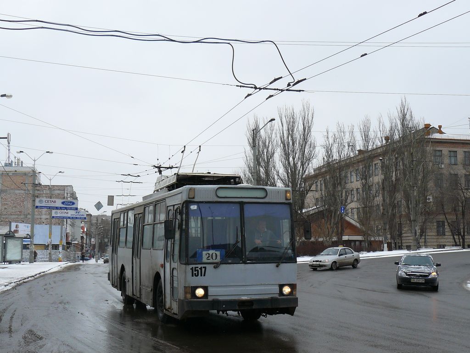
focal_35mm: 49
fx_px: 665
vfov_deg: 29.7
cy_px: 176
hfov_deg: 38.9
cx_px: 235
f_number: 5
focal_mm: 8.2
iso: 100
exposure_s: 1/320
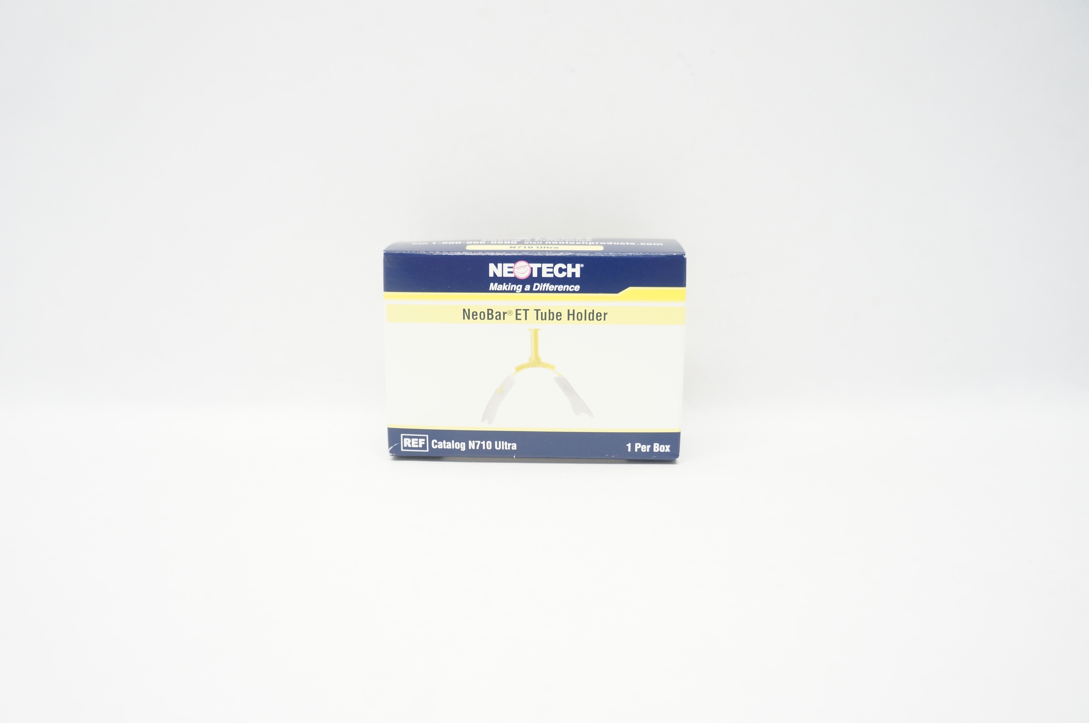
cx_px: 544
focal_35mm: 27
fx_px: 816
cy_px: 362
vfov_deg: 47.8
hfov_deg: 67.4
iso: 400
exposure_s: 1/80
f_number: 3.5
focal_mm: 18
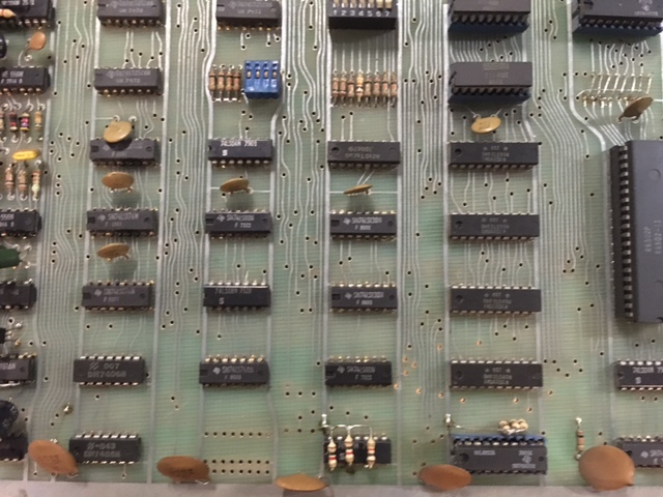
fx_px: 555
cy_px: 248
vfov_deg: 48.2
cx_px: 332
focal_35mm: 29
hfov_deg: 61.7
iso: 500
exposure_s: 1/17
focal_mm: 4.15
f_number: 2.2
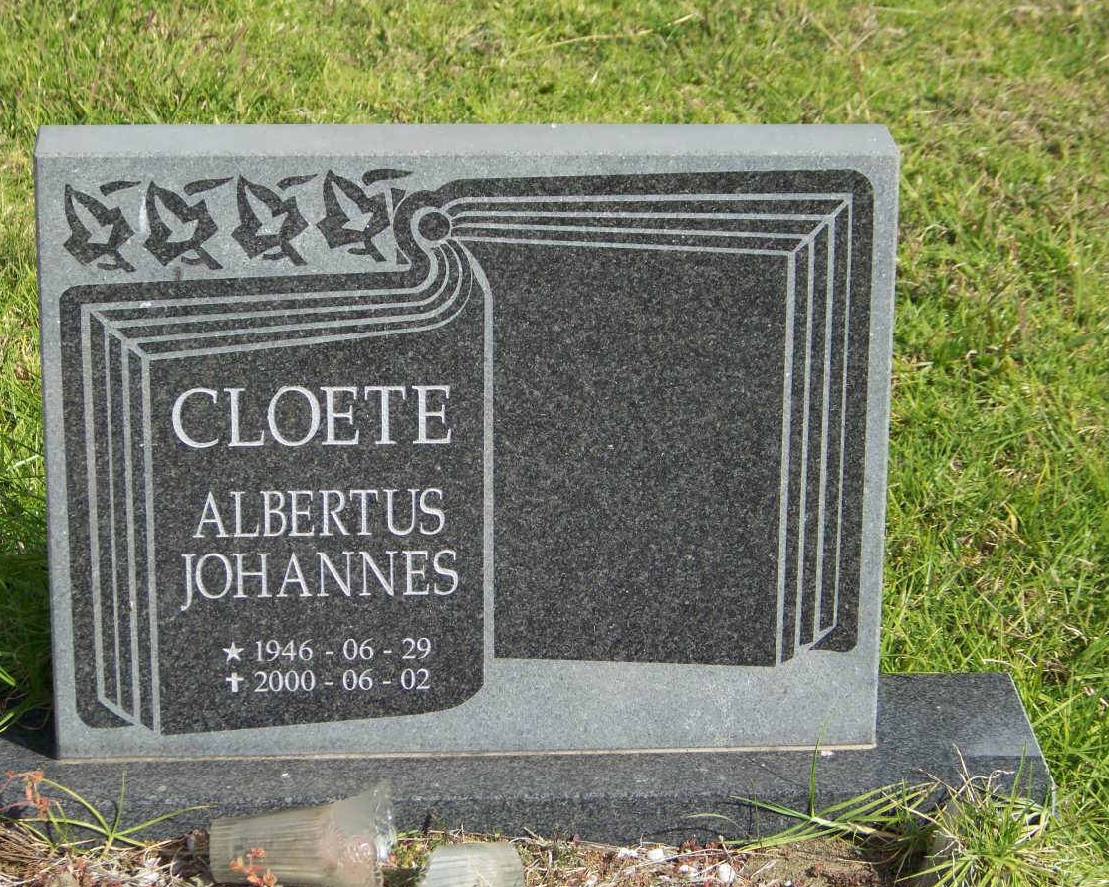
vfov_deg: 12.6
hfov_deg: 15.8
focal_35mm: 122
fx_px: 4004
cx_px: 545
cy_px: 446
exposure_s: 1/640
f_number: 3.2
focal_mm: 19.3
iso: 64
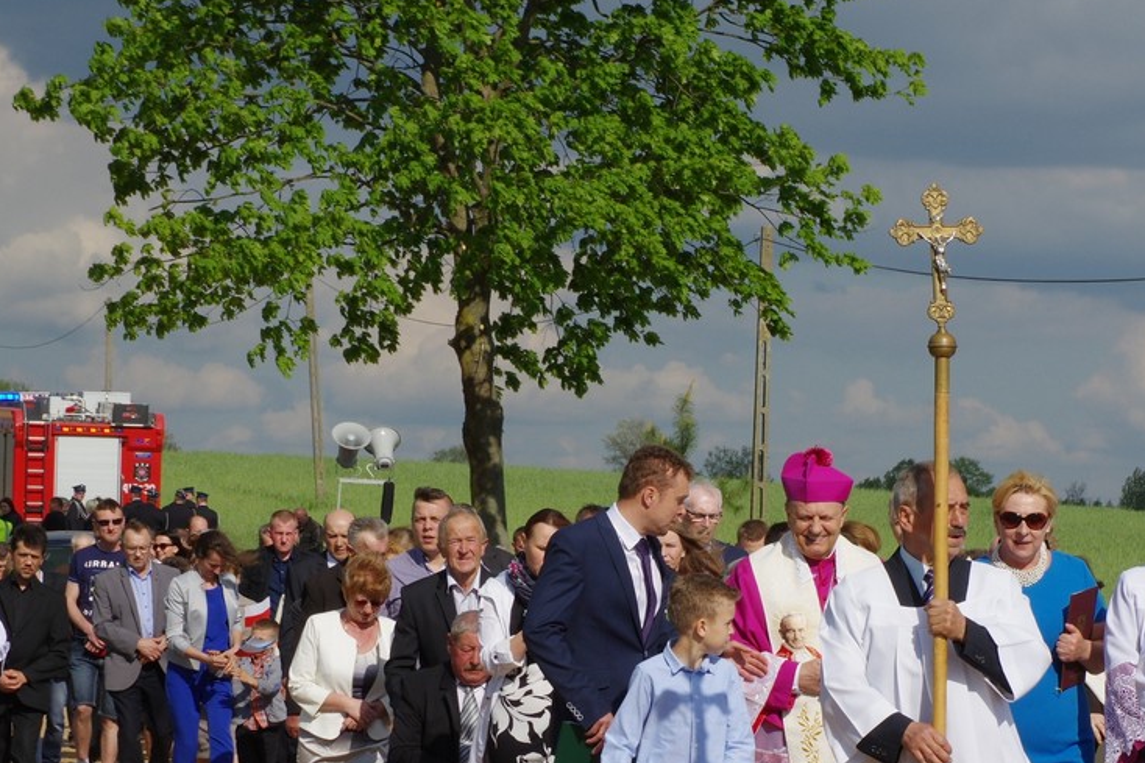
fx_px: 5819
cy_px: 505
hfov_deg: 11.2
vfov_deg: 7.5
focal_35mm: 183
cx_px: 785
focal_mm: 70
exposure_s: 1/250
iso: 200
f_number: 13
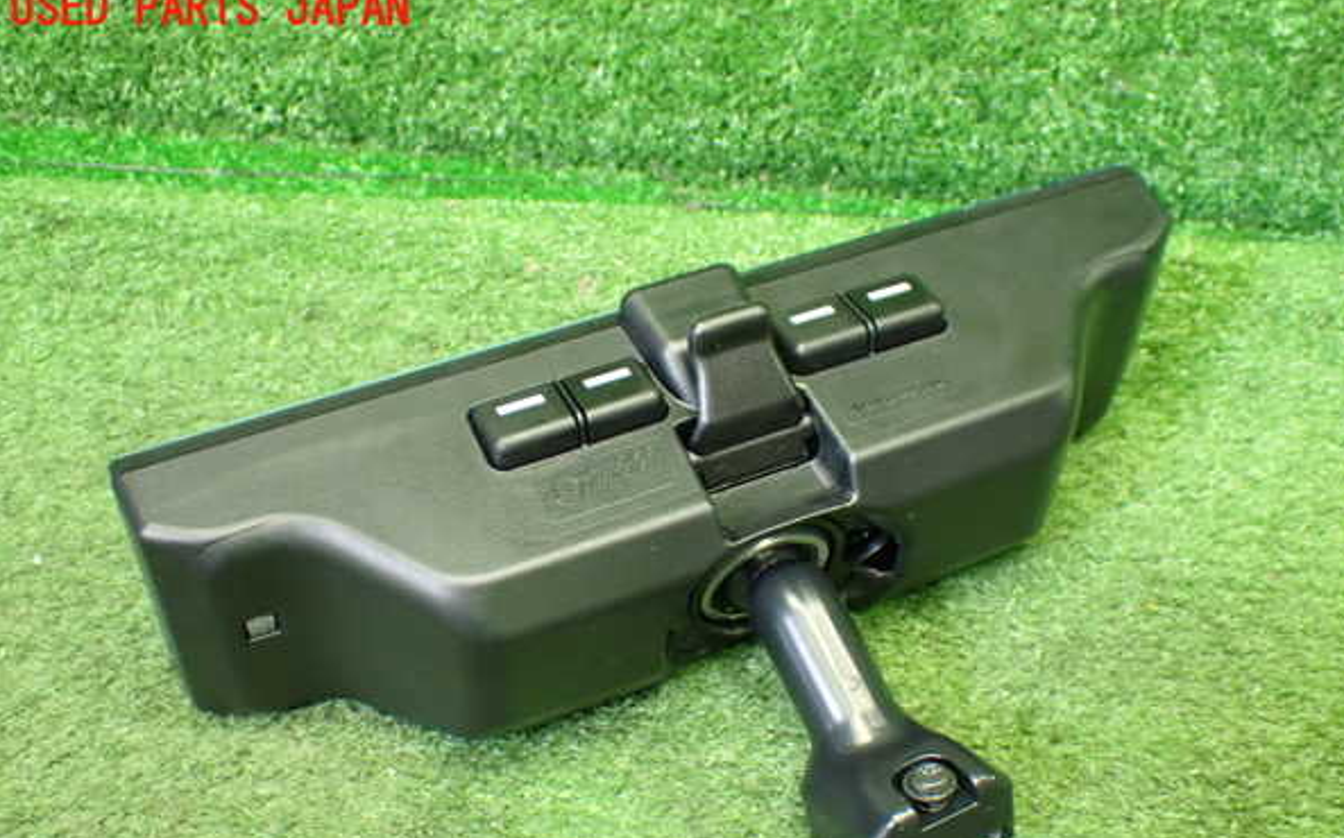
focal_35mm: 44
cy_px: 491
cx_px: 678
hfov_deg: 45.3
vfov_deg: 29.1
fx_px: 1611
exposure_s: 1/40
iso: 800
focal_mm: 7.31
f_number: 2.8
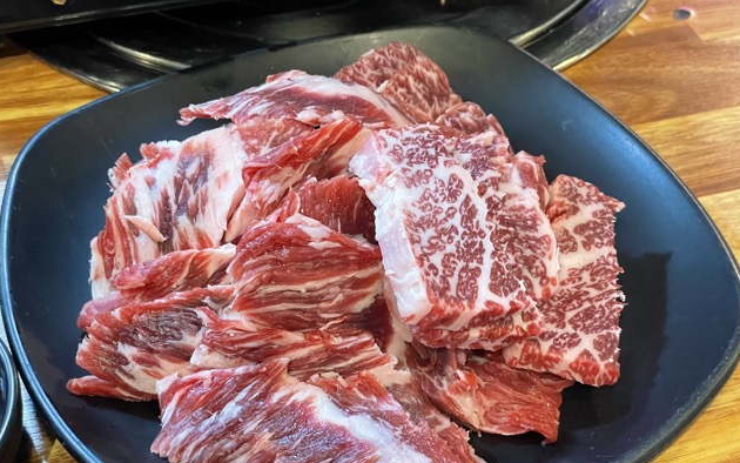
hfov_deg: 36.3
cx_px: 369
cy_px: 281
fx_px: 1130
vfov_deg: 23.1
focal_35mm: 56
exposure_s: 1/60
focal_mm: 6
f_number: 2
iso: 640
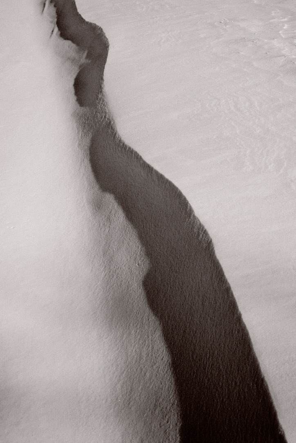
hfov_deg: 25.5
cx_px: 148
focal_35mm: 53
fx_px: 654
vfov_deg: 37.5
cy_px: 222
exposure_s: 1/680
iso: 160
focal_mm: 35
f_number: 8
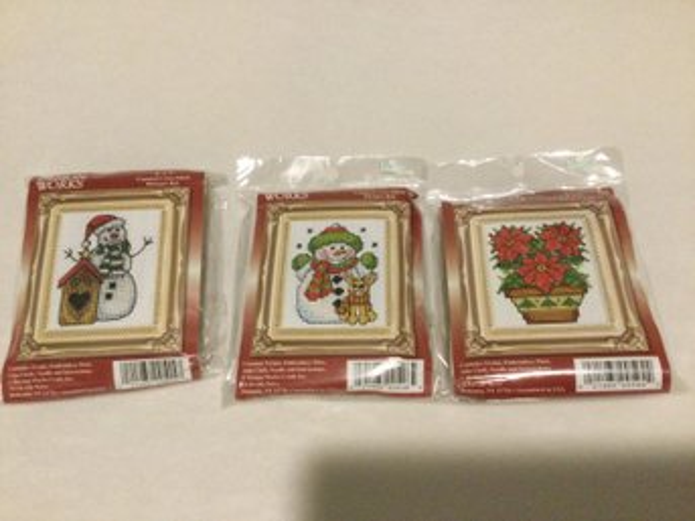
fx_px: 622
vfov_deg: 45.4
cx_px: 348
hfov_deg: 58.4
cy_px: 260
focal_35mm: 31
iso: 200
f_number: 2.4
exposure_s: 1/20
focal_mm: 3.3
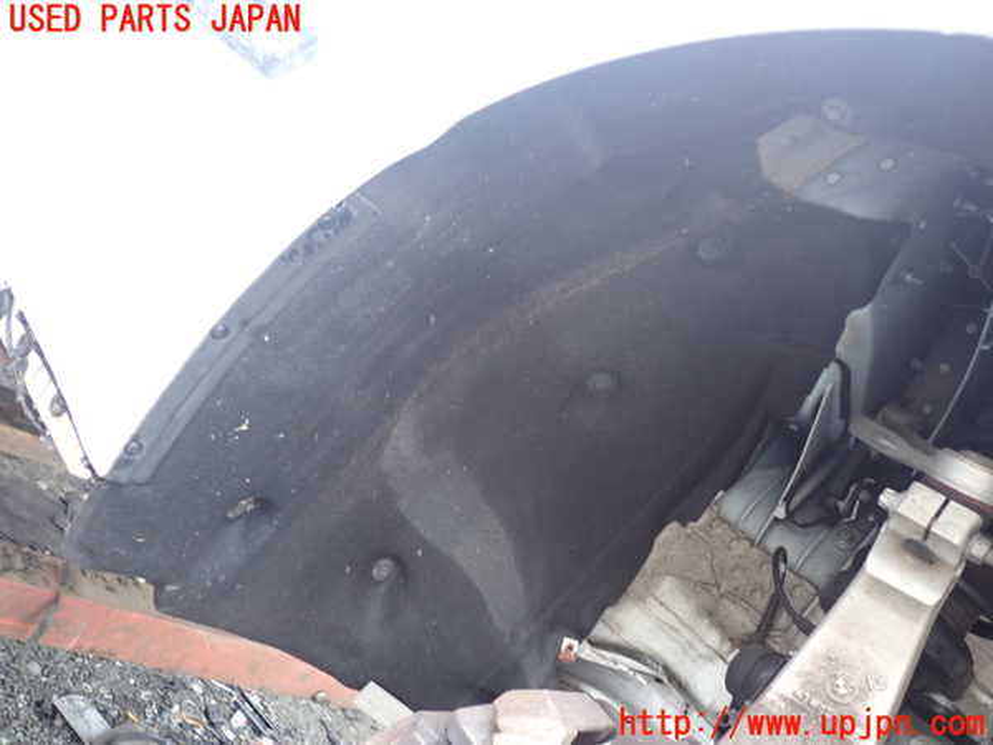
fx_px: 861
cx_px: 496
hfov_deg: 60.0
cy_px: 372
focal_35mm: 30
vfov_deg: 46.8
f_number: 2.3
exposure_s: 1/30
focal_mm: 5.4
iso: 200
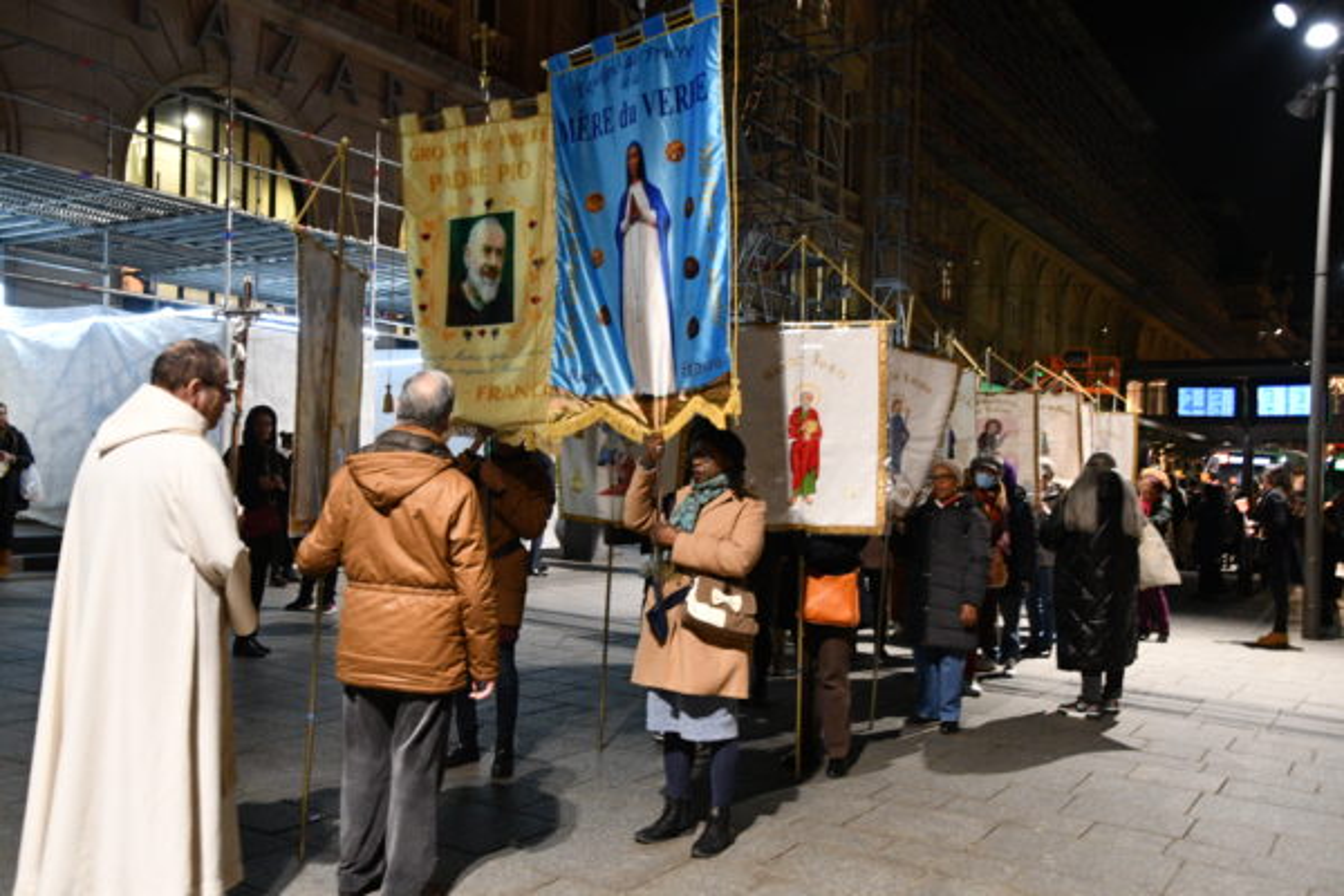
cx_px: 672
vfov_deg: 40.0
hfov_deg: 57.2
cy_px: 448
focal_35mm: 33
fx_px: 1232
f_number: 3.5
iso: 3200
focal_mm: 22
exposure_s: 1/80
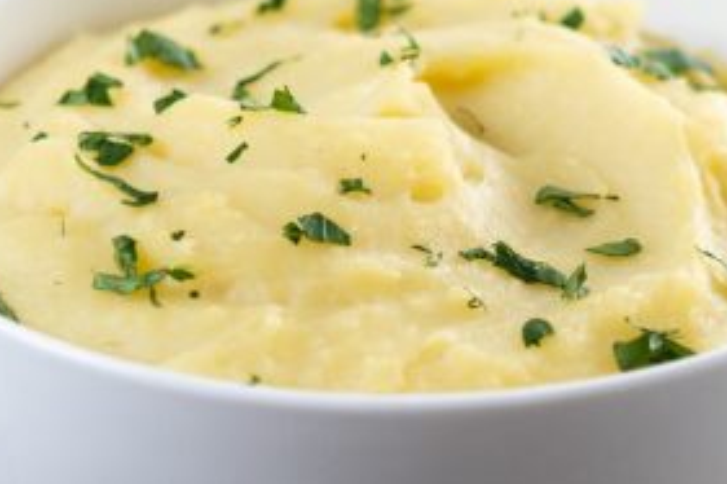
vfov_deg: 6.2
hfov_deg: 9.2
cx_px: 618
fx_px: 4501
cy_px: 269
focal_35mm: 223
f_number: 4
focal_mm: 60
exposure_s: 1/200
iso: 100
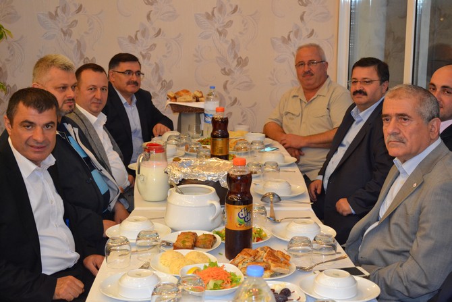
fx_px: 753
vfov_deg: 22.6
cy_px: 151
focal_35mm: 60
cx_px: 226
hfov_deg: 33.4
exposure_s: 1/60
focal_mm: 40
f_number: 5.3
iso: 2200
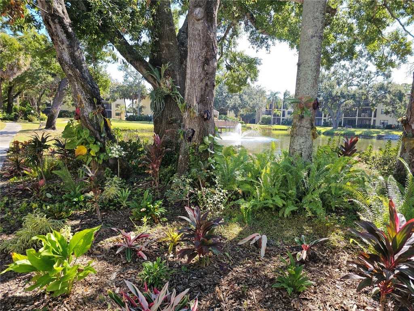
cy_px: 156
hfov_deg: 73.9
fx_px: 275
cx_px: 207
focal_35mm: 23
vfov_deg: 58.9
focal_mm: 6.3
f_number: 1.7
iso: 10
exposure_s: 1/153
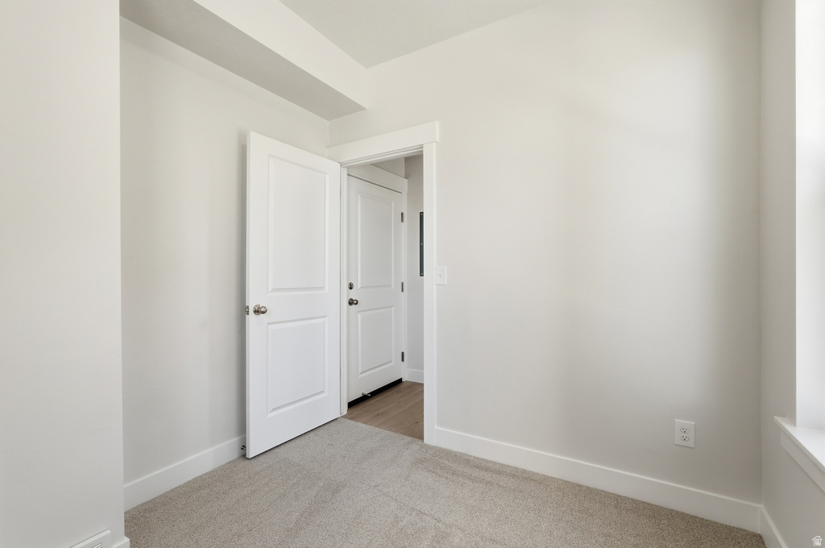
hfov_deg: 96.8
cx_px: 412
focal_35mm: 16
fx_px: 366
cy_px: 274
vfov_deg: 73.6
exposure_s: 1/500
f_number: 10
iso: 250
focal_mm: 16
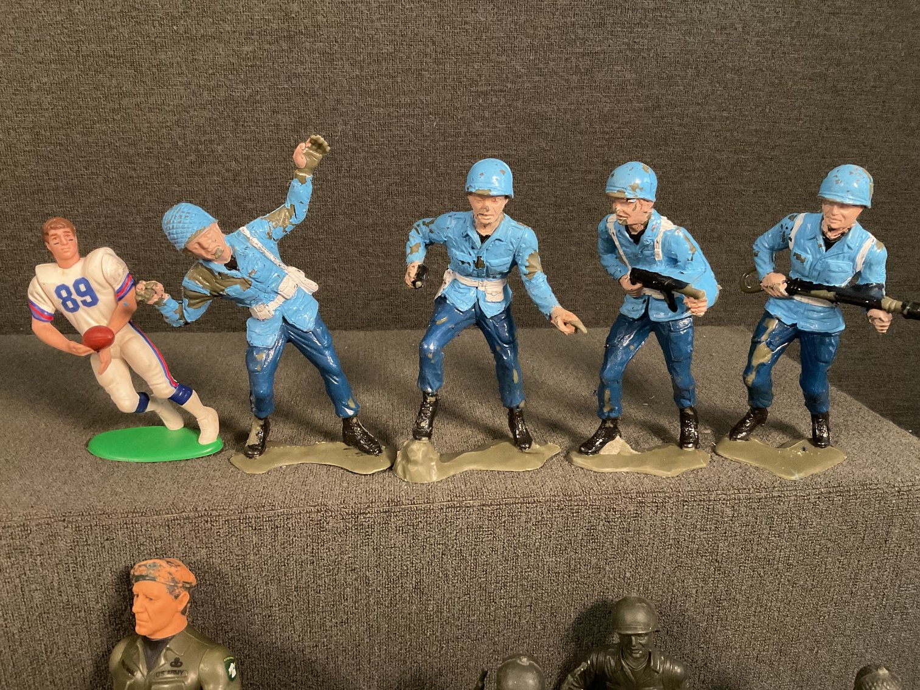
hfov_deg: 61.7
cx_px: 460
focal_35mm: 29
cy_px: 345
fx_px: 771
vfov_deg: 48.2
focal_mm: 3
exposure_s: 1/40
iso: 200
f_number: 1.8
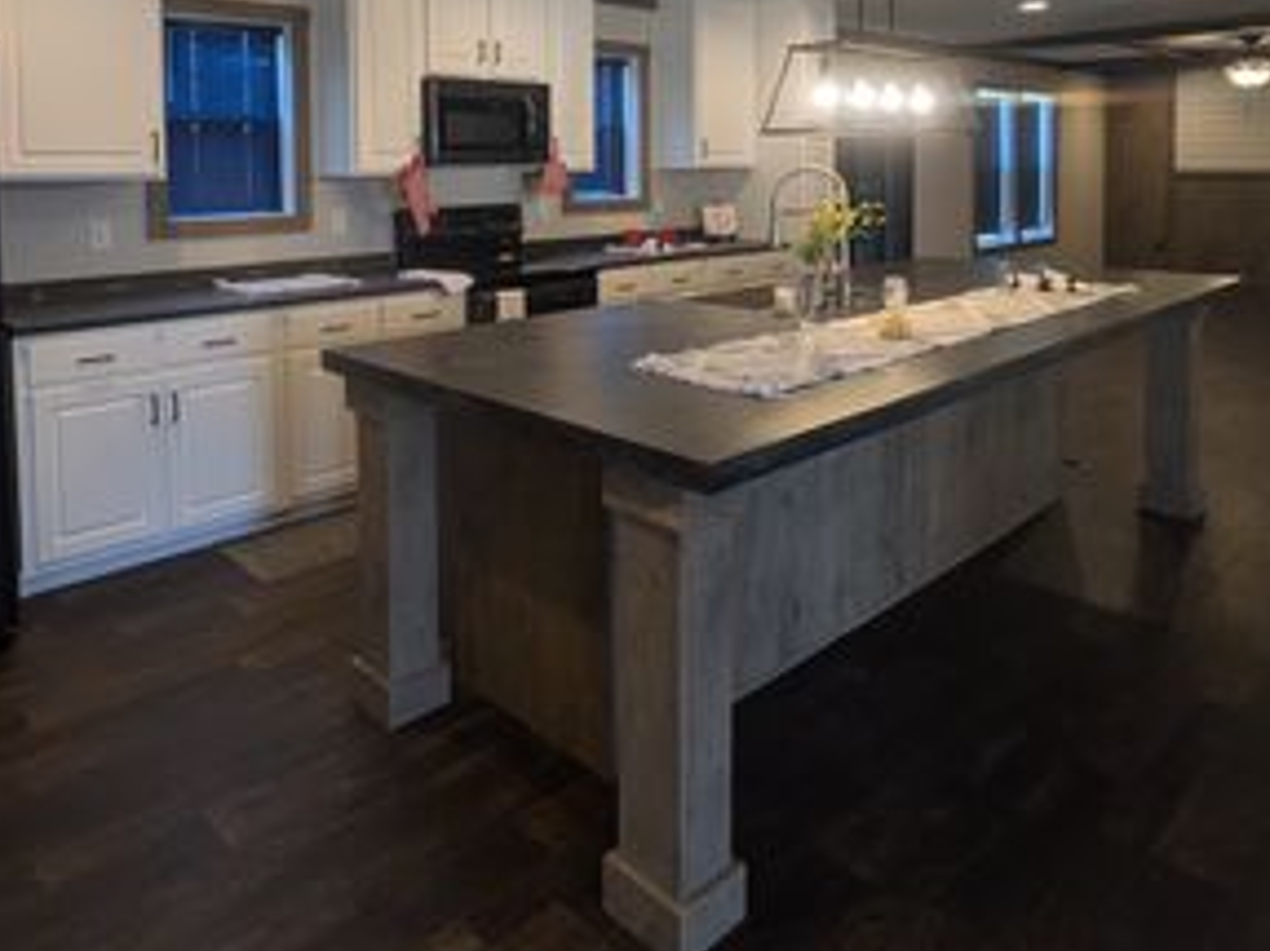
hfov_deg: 66.7
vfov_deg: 50.2
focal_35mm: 26
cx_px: 507
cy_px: 208
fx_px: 953
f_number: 2.2
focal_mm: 1.83
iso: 94
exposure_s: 1/120
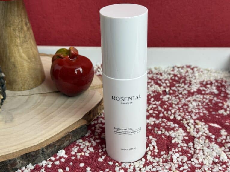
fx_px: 319
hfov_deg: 39.7
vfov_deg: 30.3
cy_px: 86
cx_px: 115
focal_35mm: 48
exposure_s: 1/100
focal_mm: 6.76
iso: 50
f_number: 1.78
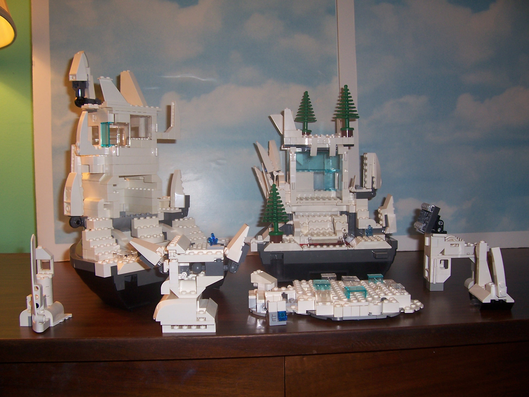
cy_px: 198
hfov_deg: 54.0
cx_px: 264
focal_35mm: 34
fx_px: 520
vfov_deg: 41.8
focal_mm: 5.6
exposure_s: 1/60
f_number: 2.7
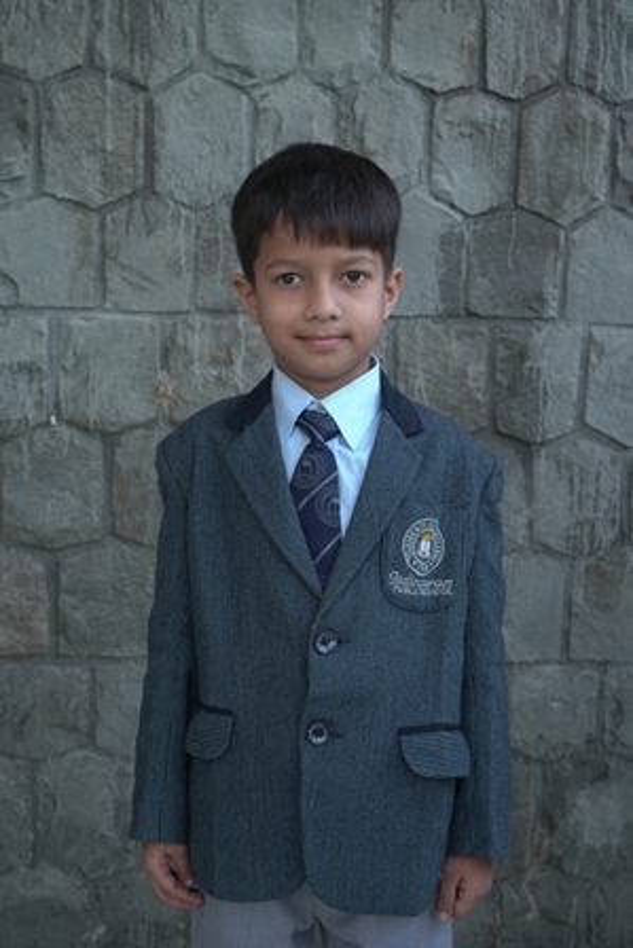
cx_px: 316
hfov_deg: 28.1
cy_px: 474
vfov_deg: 41.1
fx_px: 1265
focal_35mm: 48
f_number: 8
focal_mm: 48
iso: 400
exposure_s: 1/125
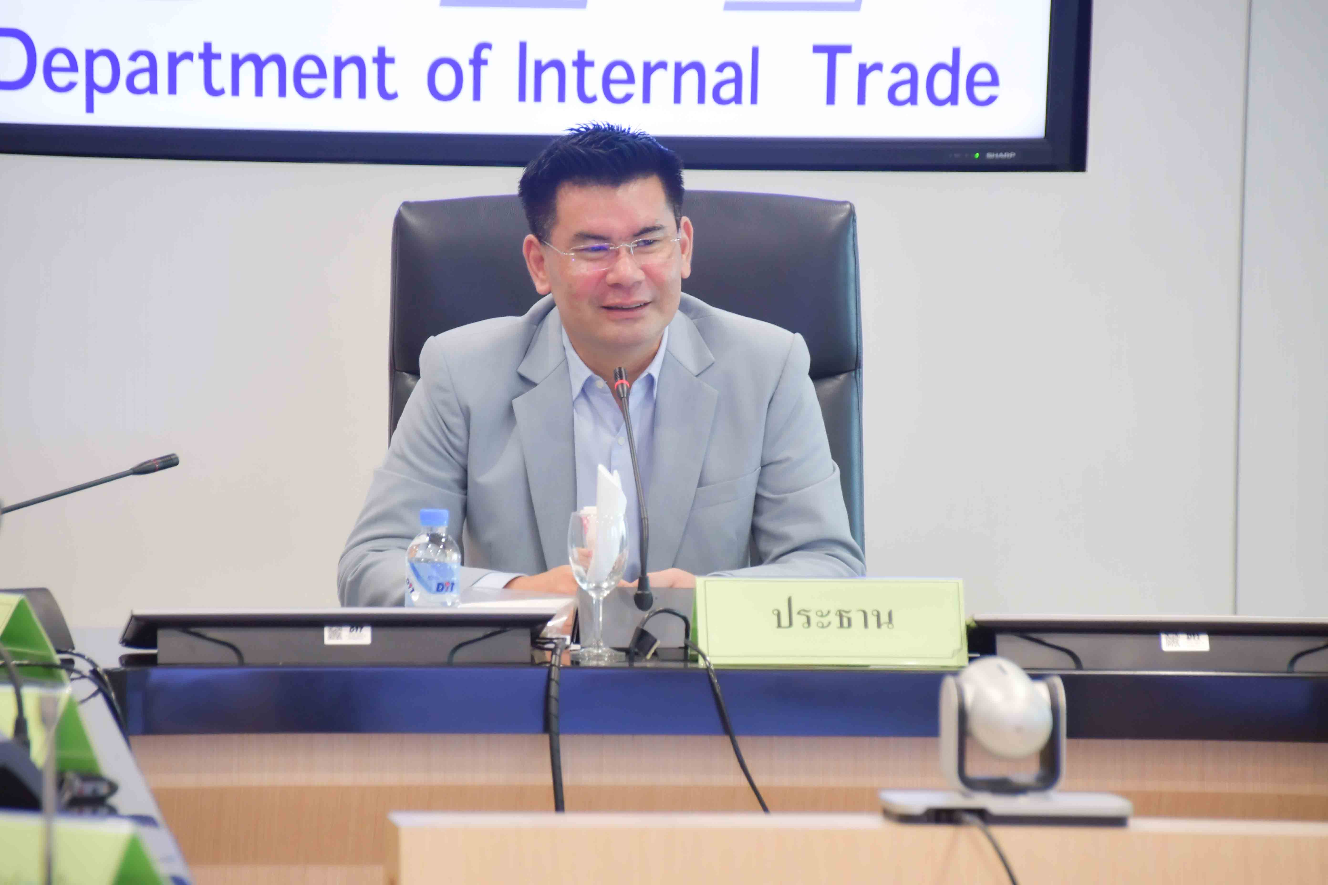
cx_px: 664
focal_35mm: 277
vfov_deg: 5.0
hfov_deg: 7.4
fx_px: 10217
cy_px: 442
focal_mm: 185
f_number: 6.3
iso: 800
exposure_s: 1/60
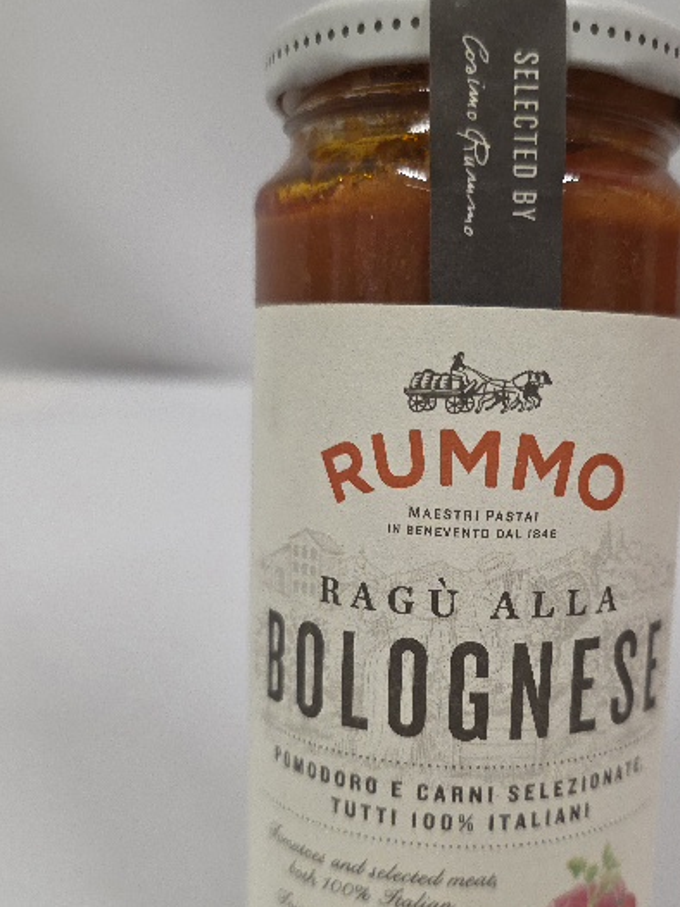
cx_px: 449
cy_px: 541
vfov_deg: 52.3
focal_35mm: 35
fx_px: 917
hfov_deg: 40.2
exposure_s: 1/101
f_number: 1.7
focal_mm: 6.3
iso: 320
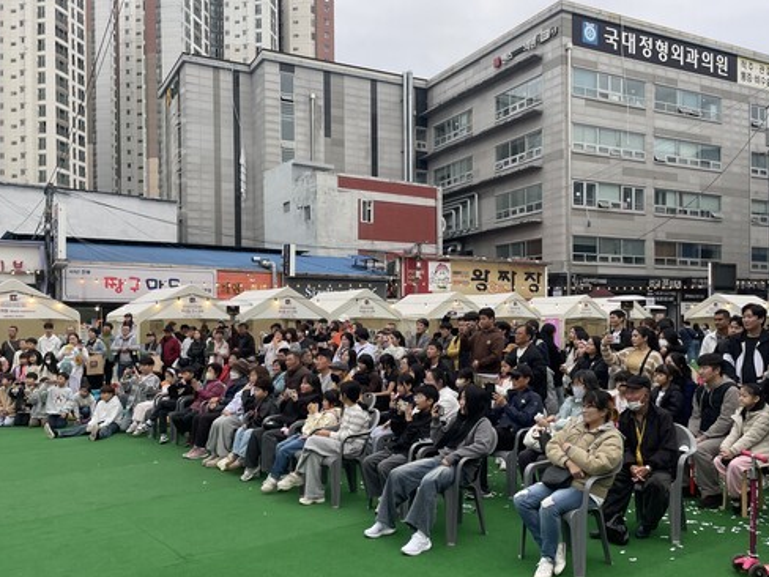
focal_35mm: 32
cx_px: 407
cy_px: 317
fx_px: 711
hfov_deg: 56.8
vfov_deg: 44.1
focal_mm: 4.2
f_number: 1.6
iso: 32
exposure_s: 1/320
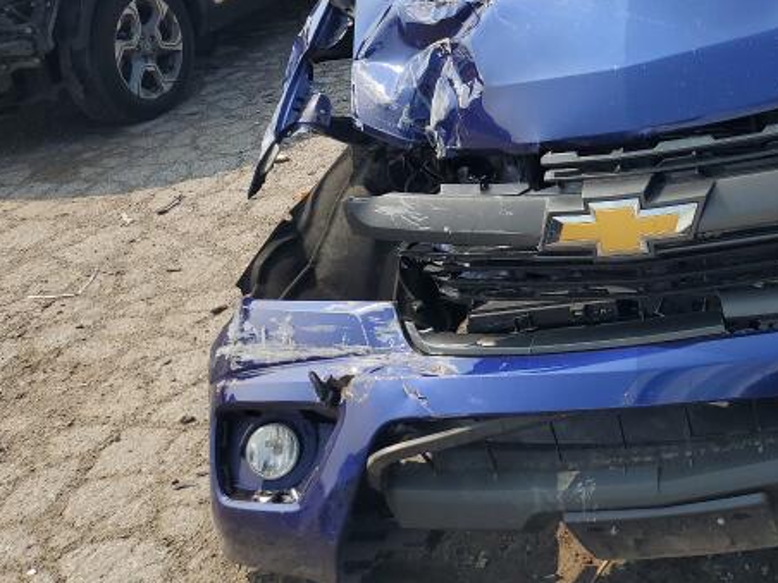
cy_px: 71
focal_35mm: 46
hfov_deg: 39.2
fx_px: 1034
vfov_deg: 30.3
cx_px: 651
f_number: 1.5
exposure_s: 1/3333
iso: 50
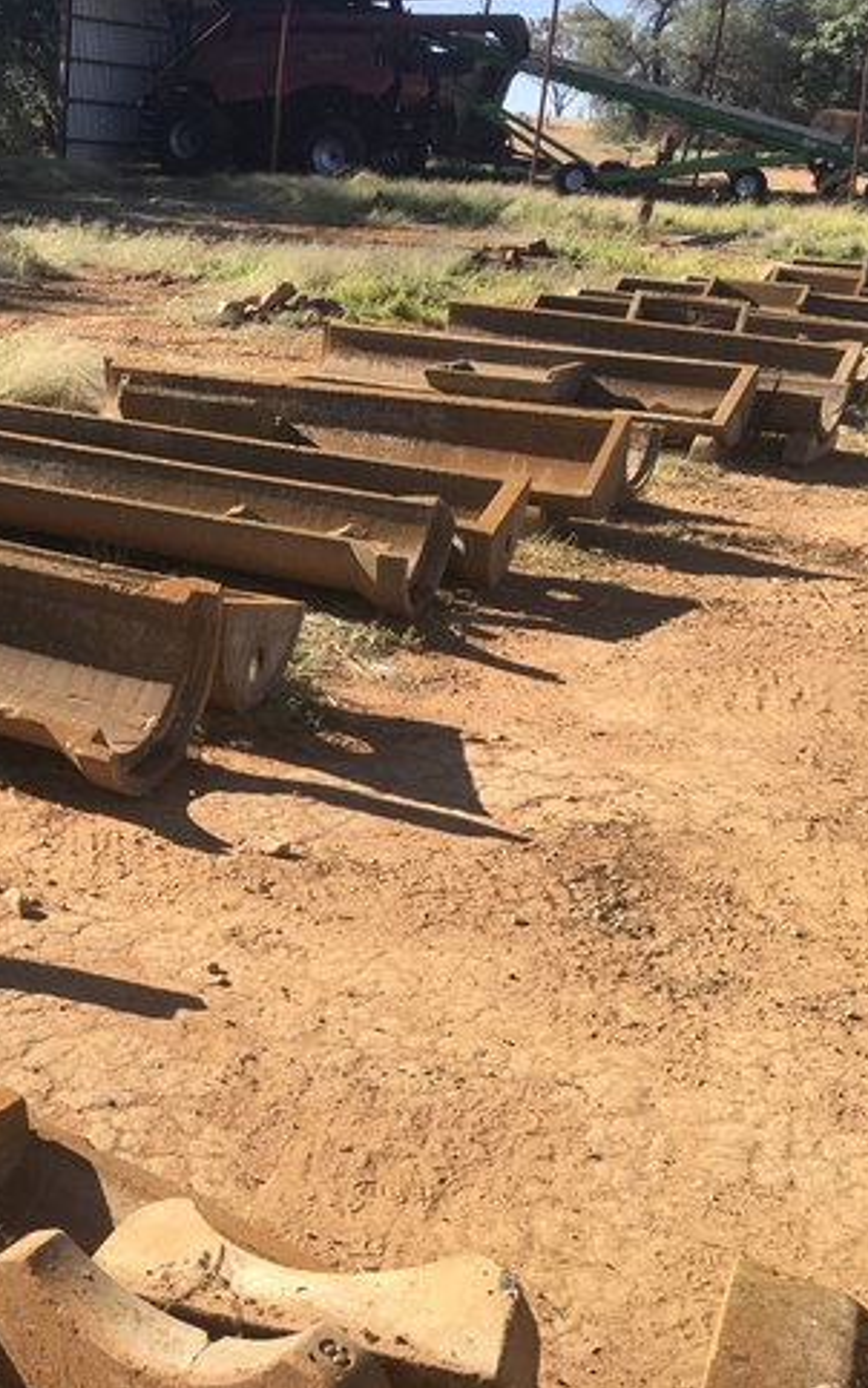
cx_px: 9
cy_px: 685
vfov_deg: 47.2
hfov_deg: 28.7
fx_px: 1589
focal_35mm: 42
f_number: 2.2
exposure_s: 1/769
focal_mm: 4.15
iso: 25
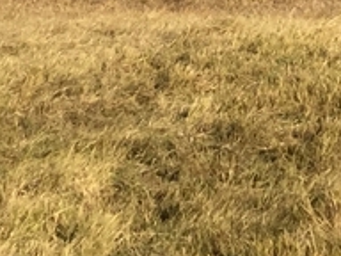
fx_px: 1901
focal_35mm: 193
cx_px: 362
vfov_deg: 7.6
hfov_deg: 10.1
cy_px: -107
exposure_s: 1/1883
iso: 32
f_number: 2.2
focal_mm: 4.15
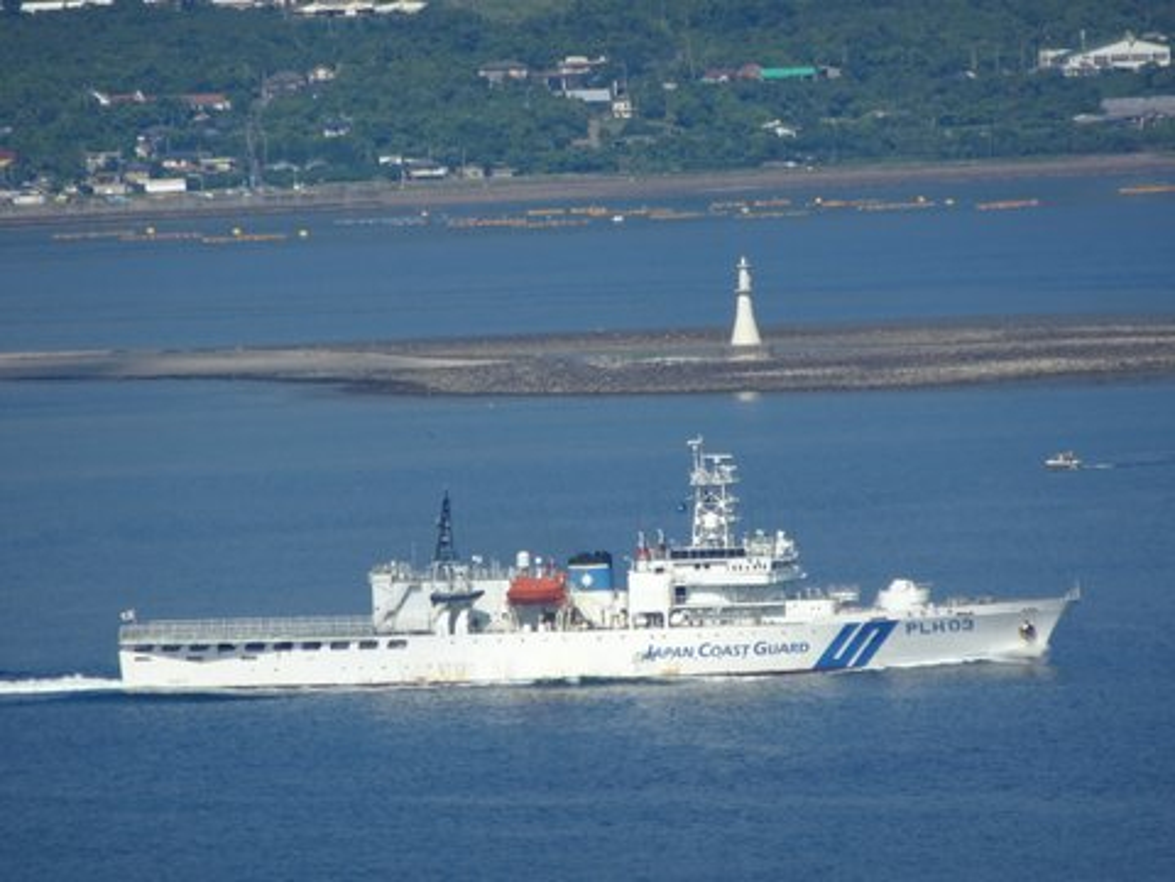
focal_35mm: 528
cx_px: 588
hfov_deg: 3.8
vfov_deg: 2.8
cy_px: 441
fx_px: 17922
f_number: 6.3
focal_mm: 90.16
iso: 80
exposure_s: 1/320
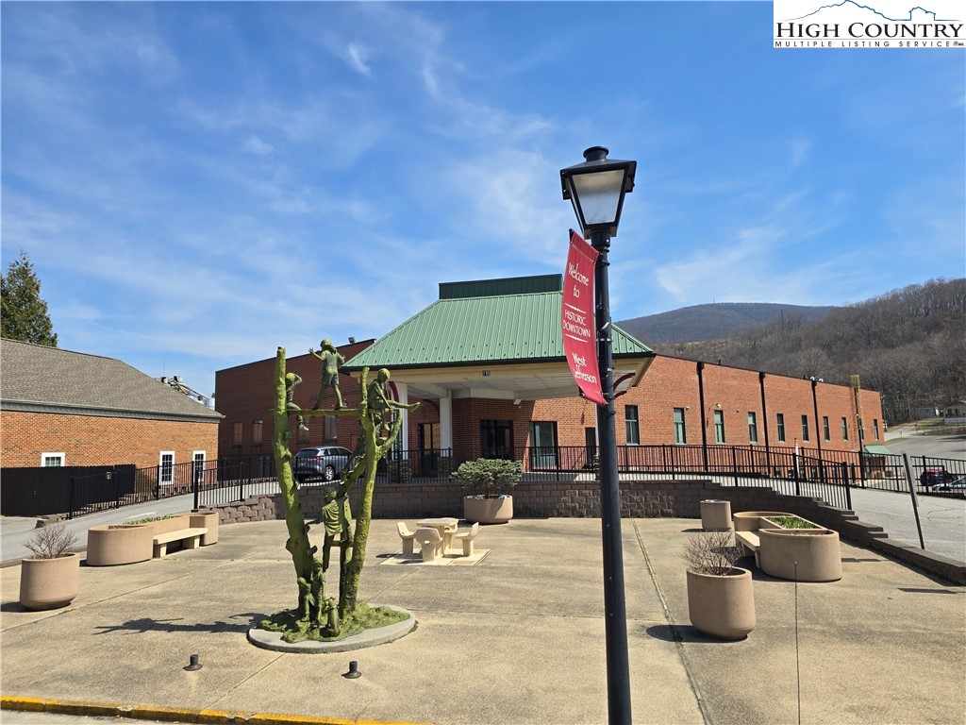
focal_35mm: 23
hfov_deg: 73.9
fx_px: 642
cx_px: 483
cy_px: 362
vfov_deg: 58.9
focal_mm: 6.3
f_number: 1.7
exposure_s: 1/820
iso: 12
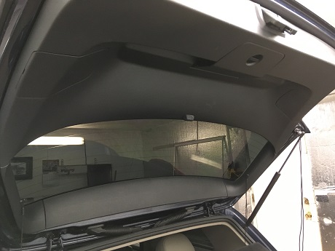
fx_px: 281
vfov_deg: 48.2
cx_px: 168
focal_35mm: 29
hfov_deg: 61.7
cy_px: 126
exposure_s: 1/30
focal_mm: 4.15
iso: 200
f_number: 2.2
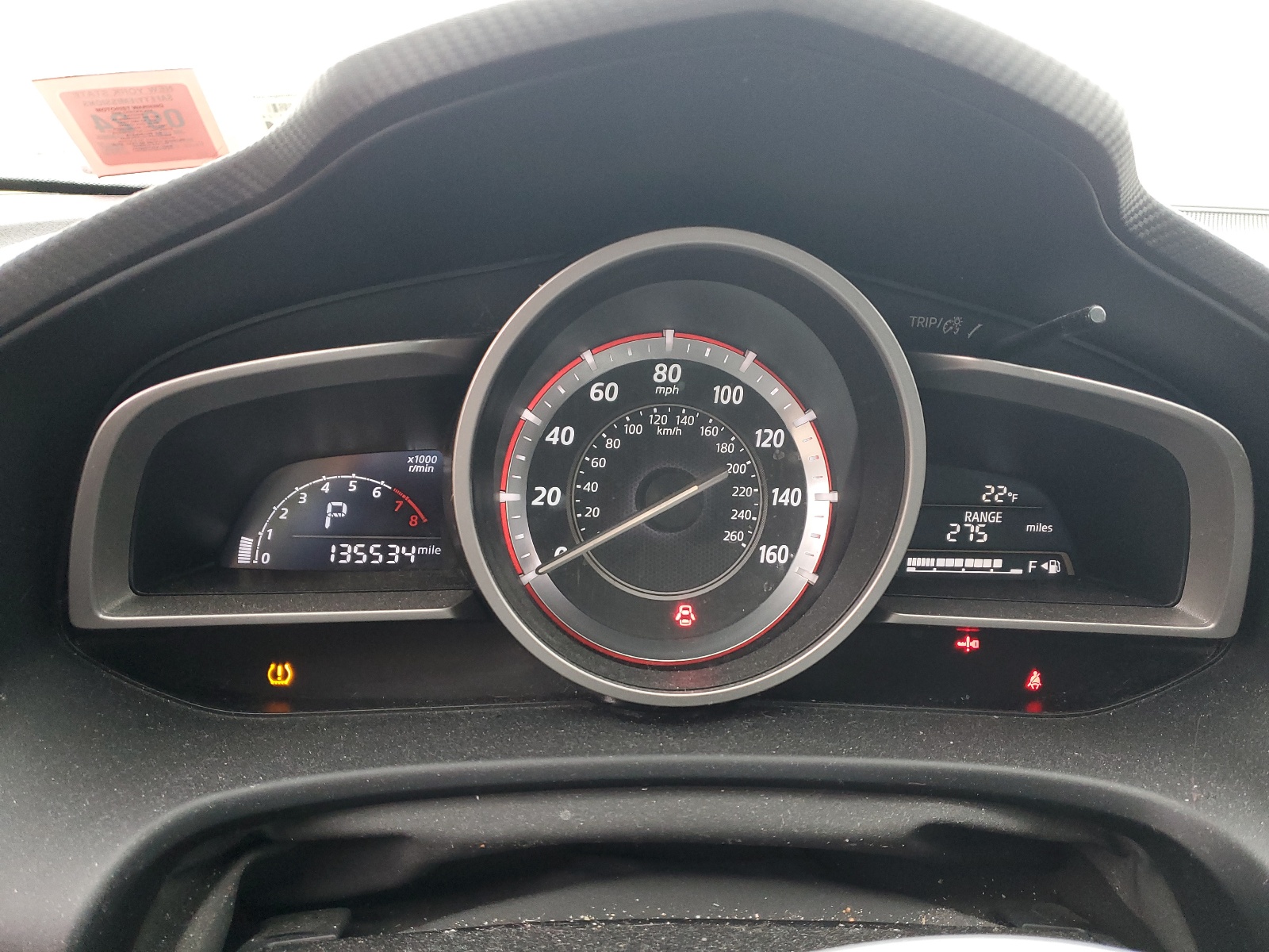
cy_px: 476
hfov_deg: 67.3
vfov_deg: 53.1
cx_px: 634
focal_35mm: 26
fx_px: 953
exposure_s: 1/60.2
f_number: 1.5
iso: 128
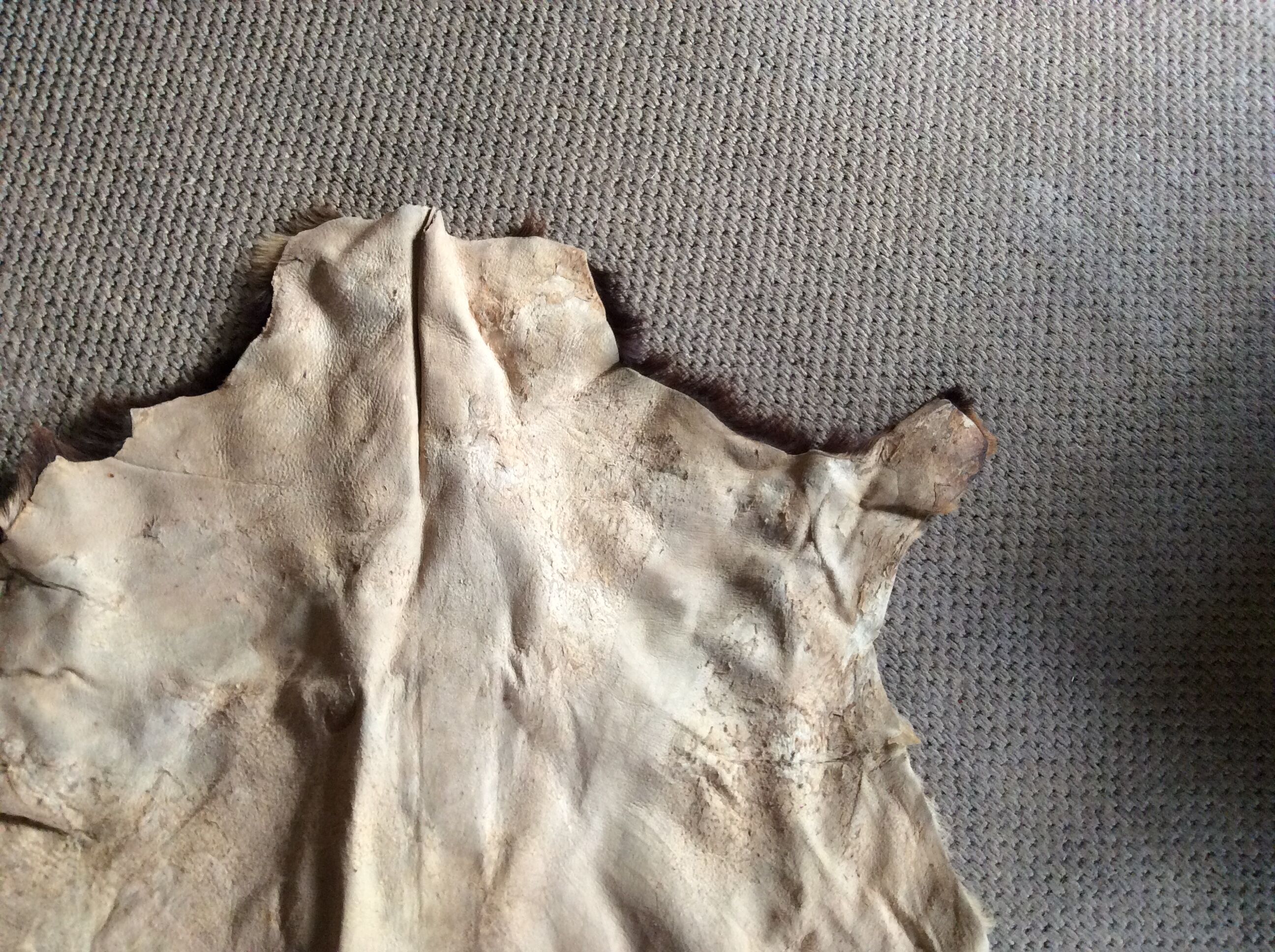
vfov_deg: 44.1
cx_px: 638
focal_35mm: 32
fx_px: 1177
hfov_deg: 56.9
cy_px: 476
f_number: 2.4
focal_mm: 3.3
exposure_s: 1/25
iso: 125
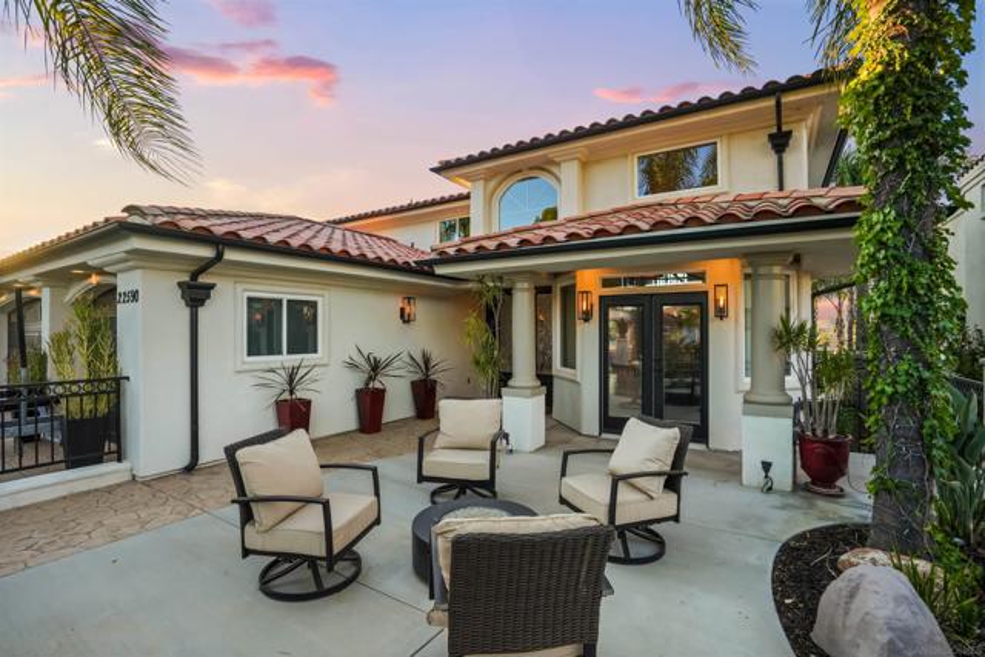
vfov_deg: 73.8
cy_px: 328
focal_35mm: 16
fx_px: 438
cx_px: 492
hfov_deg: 96.7
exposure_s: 1/50
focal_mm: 16
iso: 800
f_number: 11
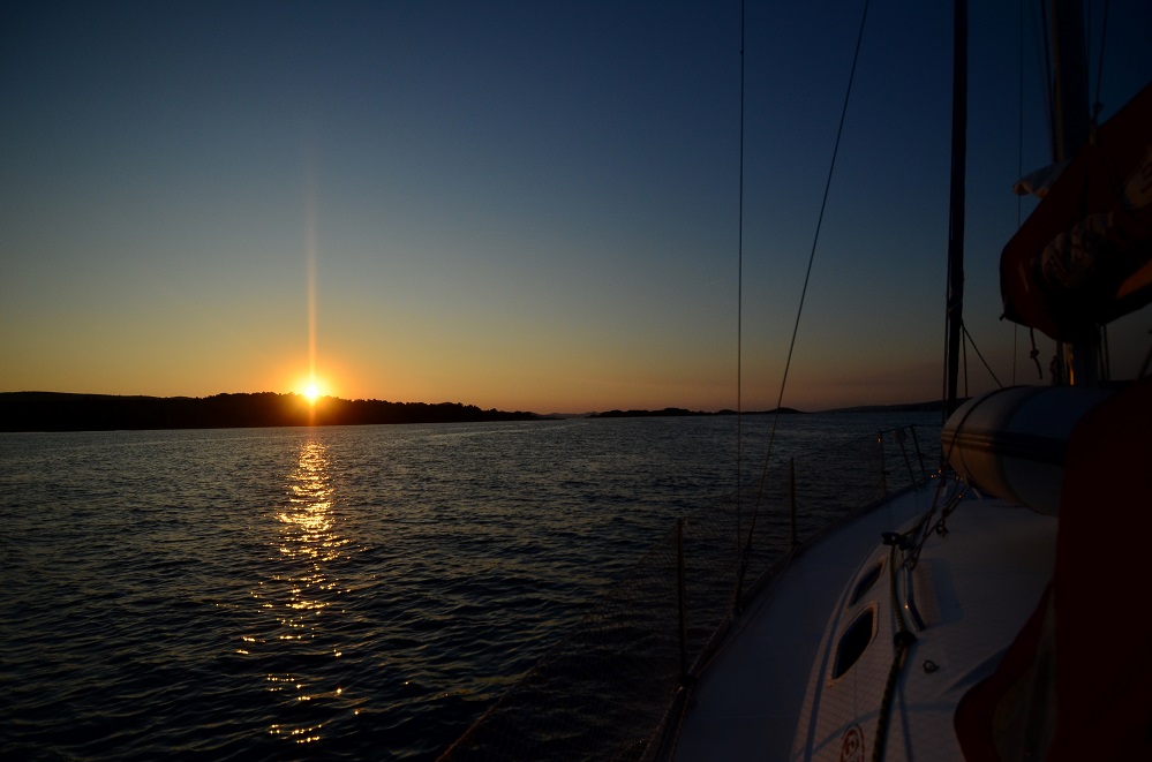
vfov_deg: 67.1
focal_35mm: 18
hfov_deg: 90.1
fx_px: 575
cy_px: 381
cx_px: 576
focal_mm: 12
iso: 360
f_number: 4
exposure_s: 1/8000
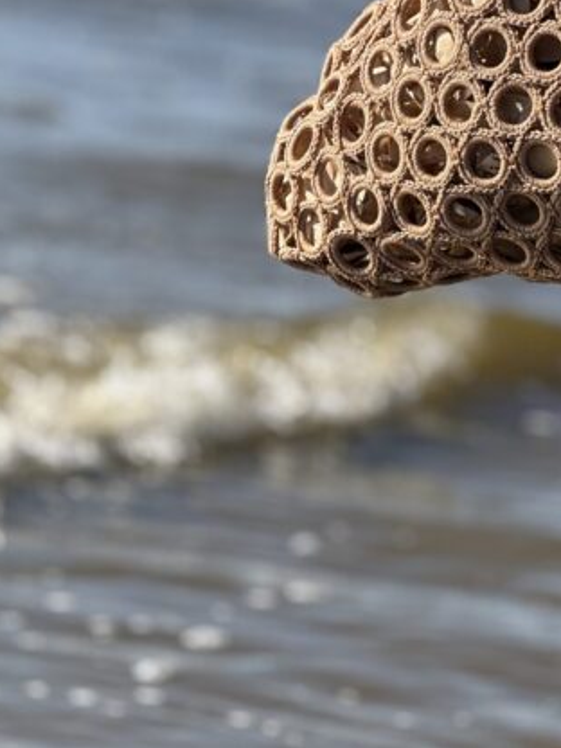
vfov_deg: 8.6
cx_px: 529
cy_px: 137
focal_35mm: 231
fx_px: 4992
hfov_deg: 6.4
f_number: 2.8
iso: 50
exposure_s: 1/926
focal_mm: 15.66
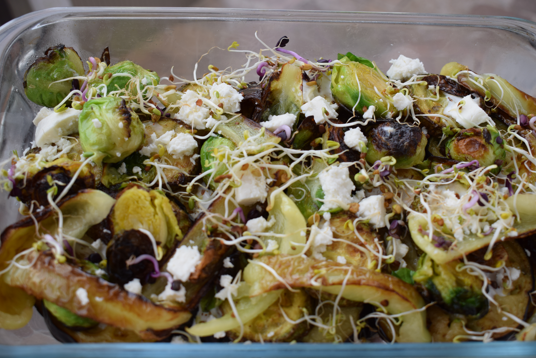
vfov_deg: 30.2
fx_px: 663
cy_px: 179
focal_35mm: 45
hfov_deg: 44.0
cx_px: 269
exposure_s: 1/160
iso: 200
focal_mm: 29
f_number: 6.3
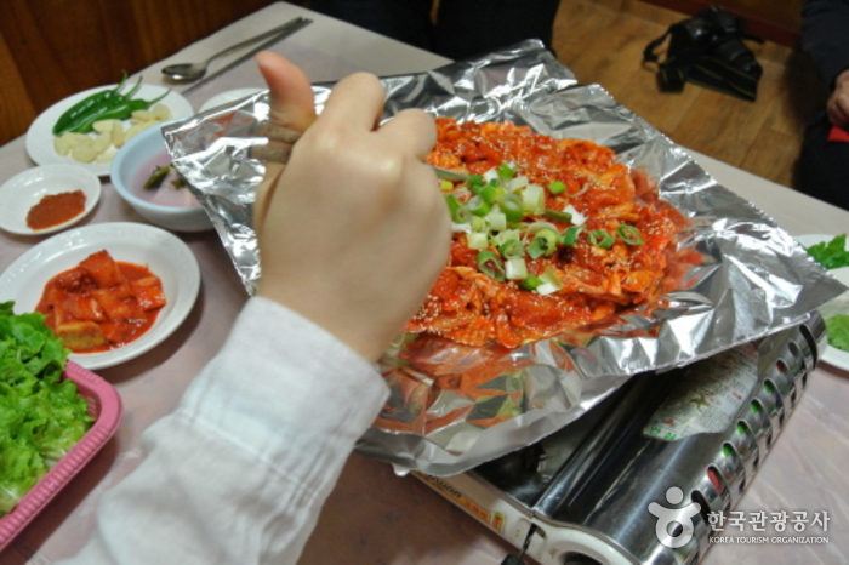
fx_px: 849
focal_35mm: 36
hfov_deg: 53.2
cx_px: 424
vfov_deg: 36.8
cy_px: 282
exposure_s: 1/60
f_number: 4
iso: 900
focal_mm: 13.5
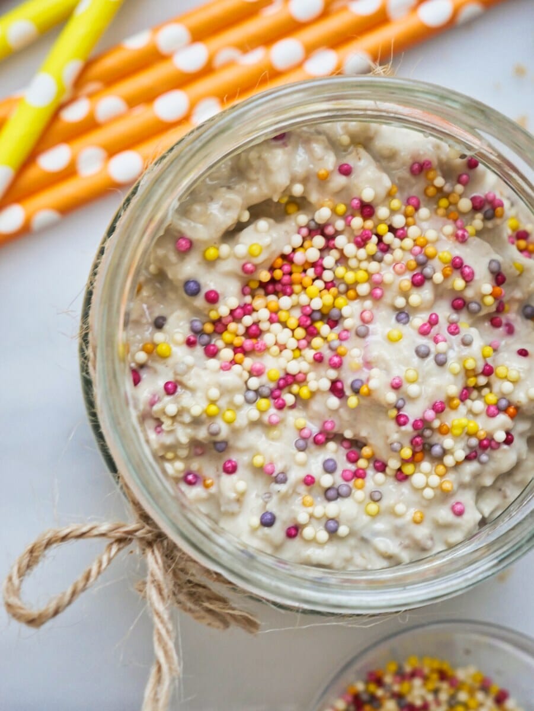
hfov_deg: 21.6
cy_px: 356
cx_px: 267
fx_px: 1398
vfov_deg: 28.5
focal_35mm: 68
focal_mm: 34
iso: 800
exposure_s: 1/15
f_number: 5.6
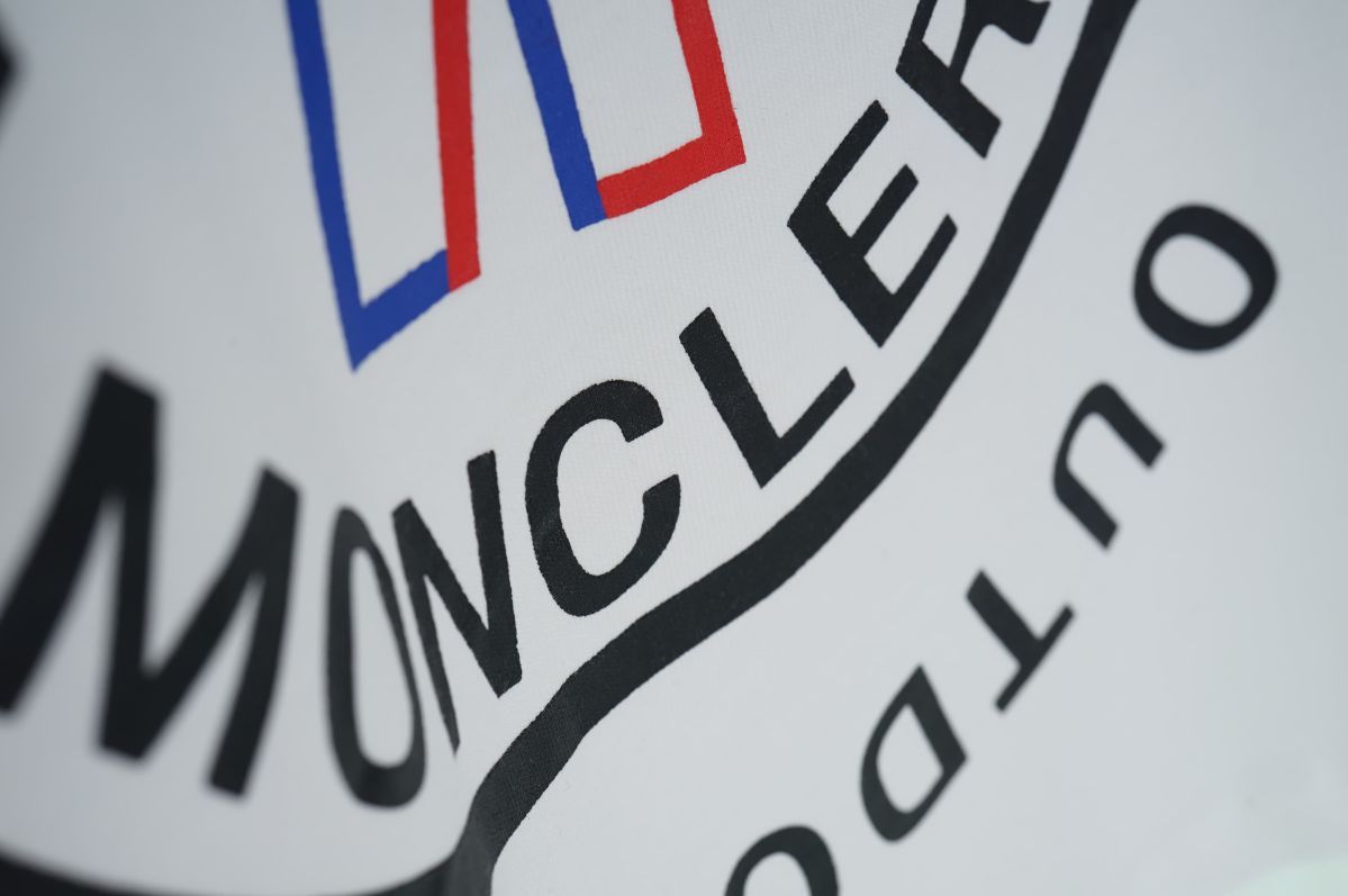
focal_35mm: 50
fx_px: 1870
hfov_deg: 39.6
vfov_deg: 26.9
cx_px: 674
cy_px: 448
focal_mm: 50
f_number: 8
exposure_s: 1/80
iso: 160
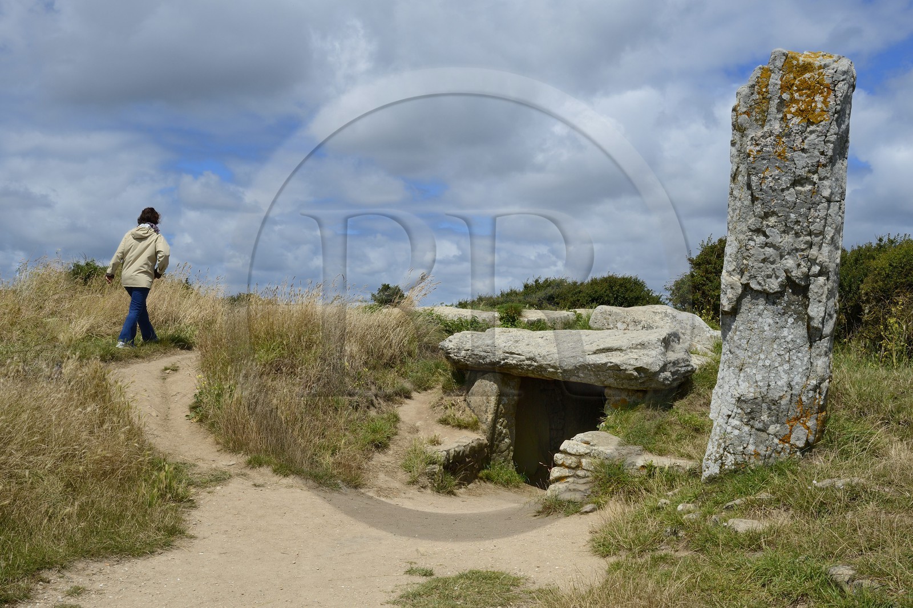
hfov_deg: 53.1
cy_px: 304
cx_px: 456
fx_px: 913
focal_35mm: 36
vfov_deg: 36.9
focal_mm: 36
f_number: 13
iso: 200
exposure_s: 1/320
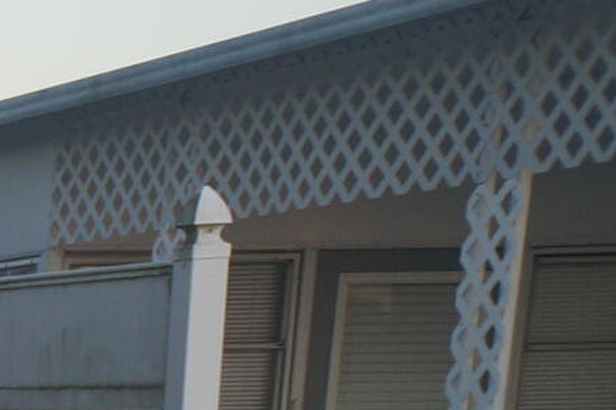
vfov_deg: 8.0
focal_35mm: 160
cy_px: 928
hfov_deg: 9.5
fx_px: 2735
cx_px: -1333
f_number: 4.5
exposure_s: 1/100
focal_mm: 16
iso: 200
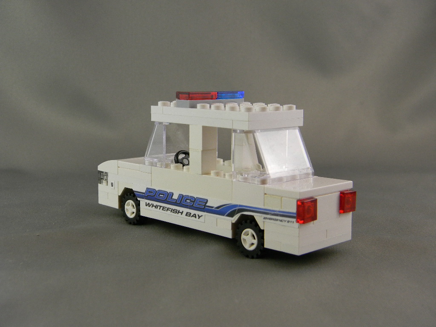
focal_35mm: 47
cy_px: 164
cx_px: 218
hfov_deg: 40.4
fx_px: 592
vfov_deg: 30.9
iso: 174
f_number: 3.9
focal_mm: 8.6
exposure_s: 1/30
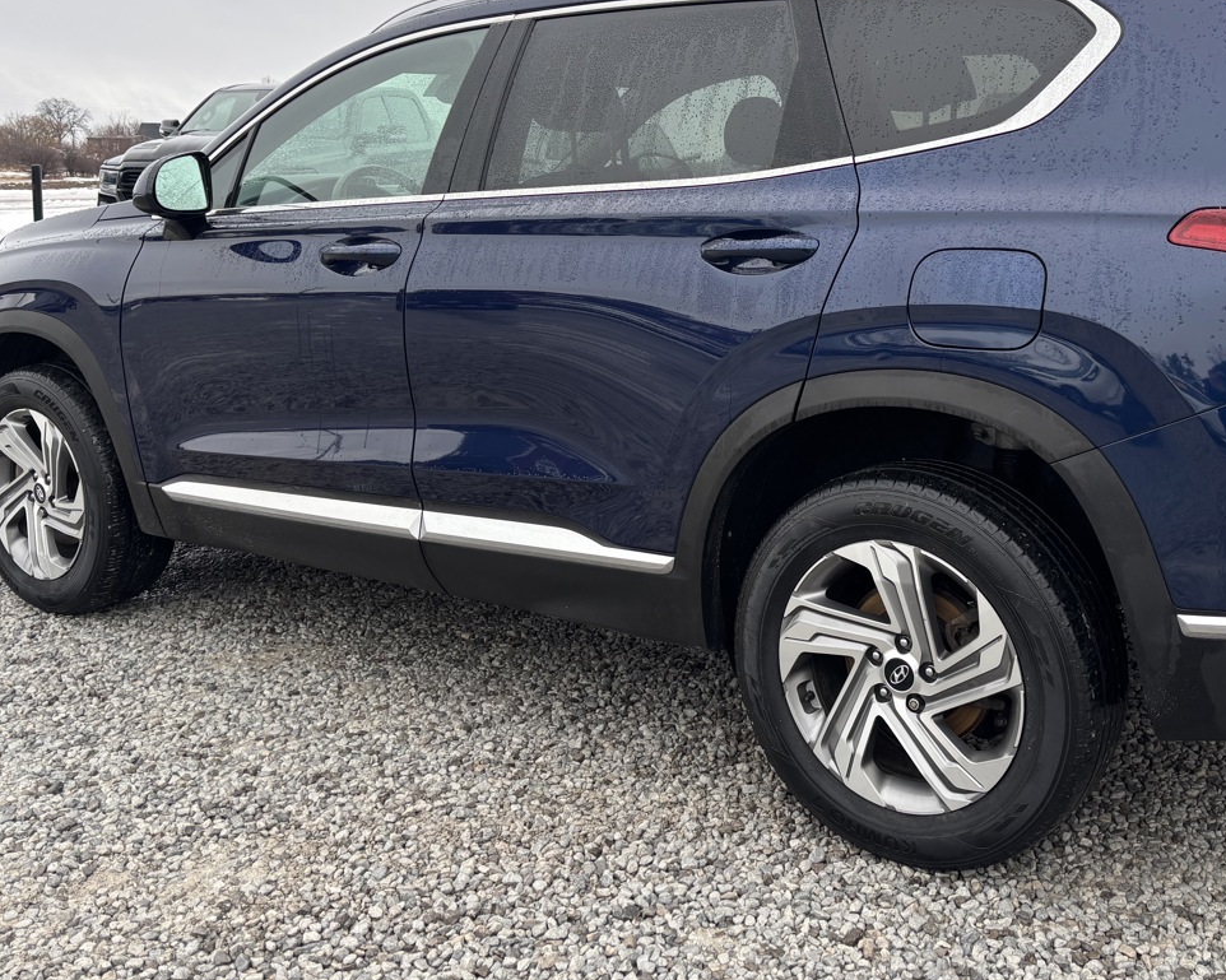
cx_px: 774
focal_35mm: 38
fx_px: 1378
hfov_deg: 47.5
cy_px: 328
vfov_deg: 38.7
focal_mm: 5.96
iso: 50
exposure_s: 1/341
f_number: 1.6
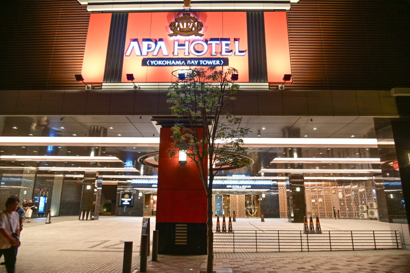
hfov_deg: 73.8
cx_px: 205
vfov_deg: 53.1
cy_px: 136
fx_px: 273
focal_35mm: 24
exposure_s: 1/25
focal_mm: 24
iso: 640
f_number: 4
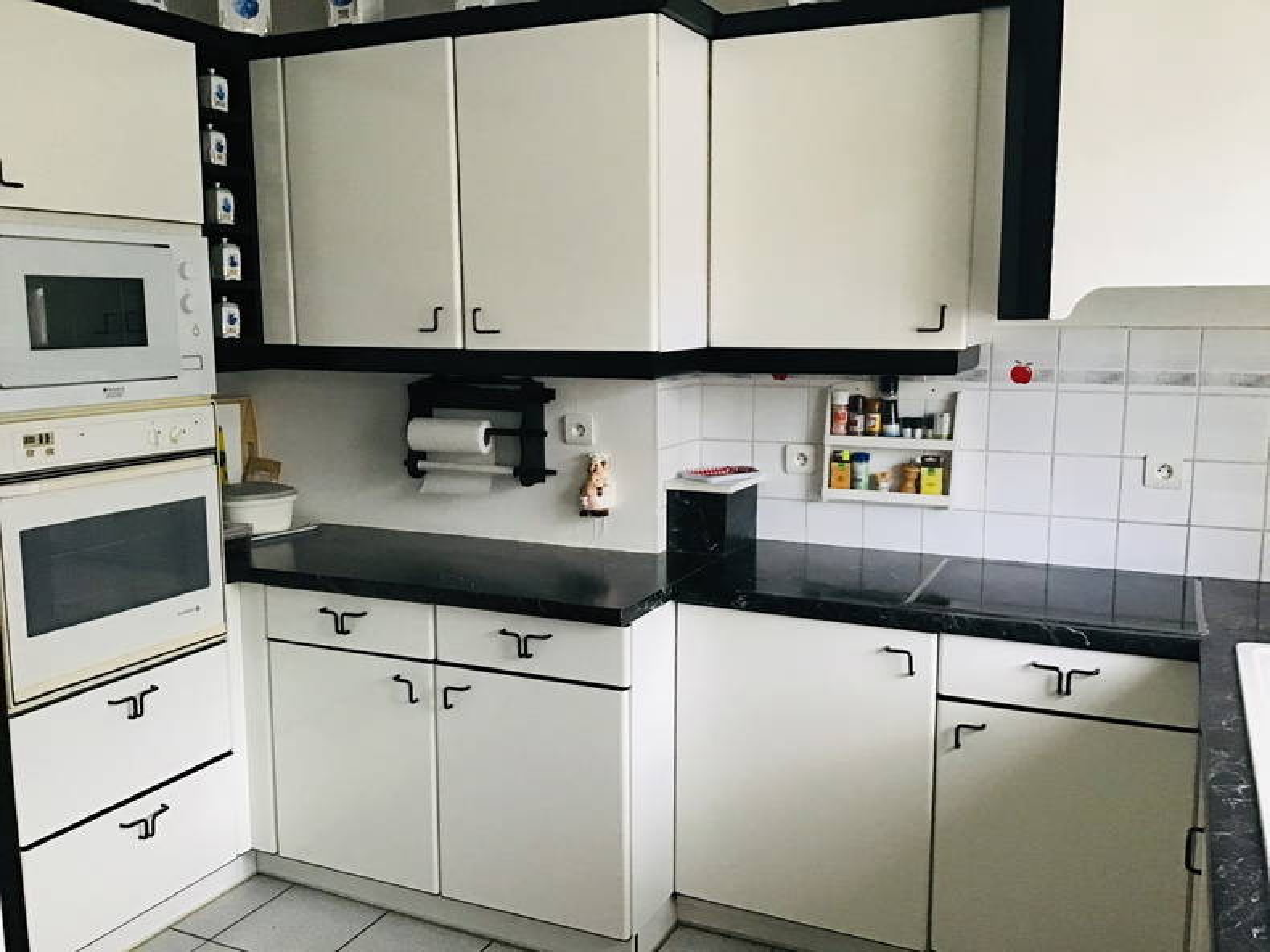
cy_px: 476
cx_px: 635
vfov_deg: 45.4
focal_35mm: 31
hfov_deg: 58.4
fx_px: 1137
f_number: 2.4
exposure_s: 1/33
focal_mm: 3.3
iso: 200
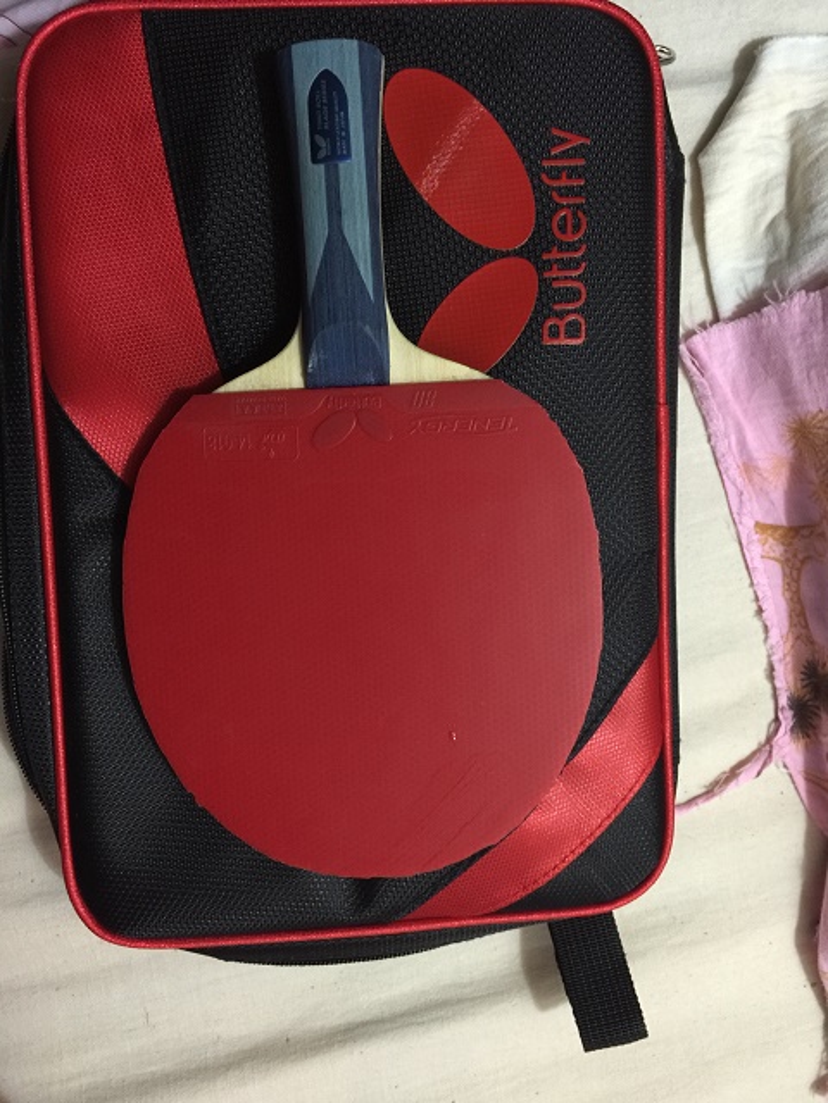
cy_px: 552
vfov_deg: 61.7
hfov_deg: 48.2
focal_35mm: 29
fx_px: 925
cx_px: 414
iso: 64
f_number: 2.2
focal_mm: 4.15
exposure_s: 1/4
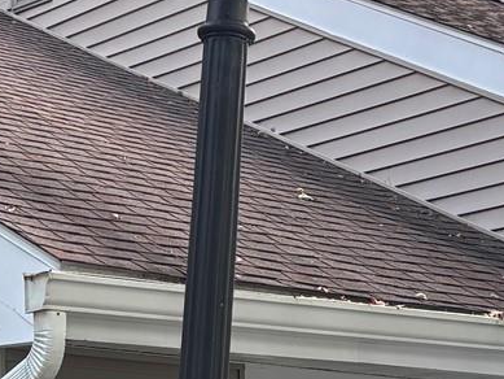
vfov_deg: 10.7
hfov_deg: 14.4
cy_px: 450
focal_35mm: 137
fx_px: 1995
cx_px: 250
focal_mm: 5.96
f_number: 1.6
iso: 40
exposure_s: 1/217
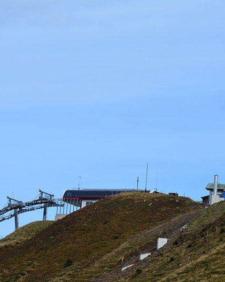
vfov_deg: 7.3
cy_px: 141
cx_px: 143
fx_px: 2222
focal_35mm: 267
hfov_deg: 5.8
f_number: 8
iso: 100
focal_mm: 125
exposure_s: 1/250
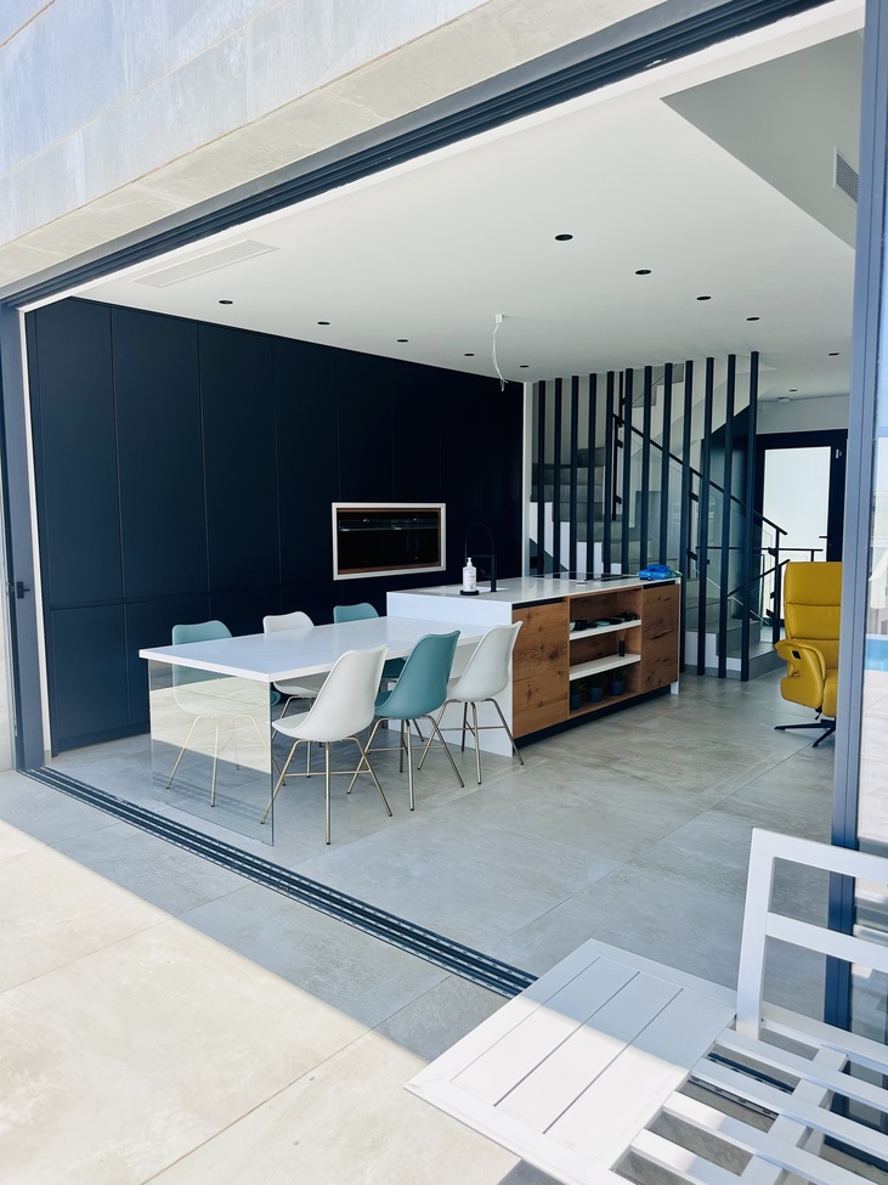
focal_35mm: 24
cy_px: 592
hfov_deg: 56.8
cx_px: 444
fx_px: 821
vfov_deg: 71.6
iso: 80
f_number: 1.78
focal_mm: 6.86
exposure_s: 1/2155
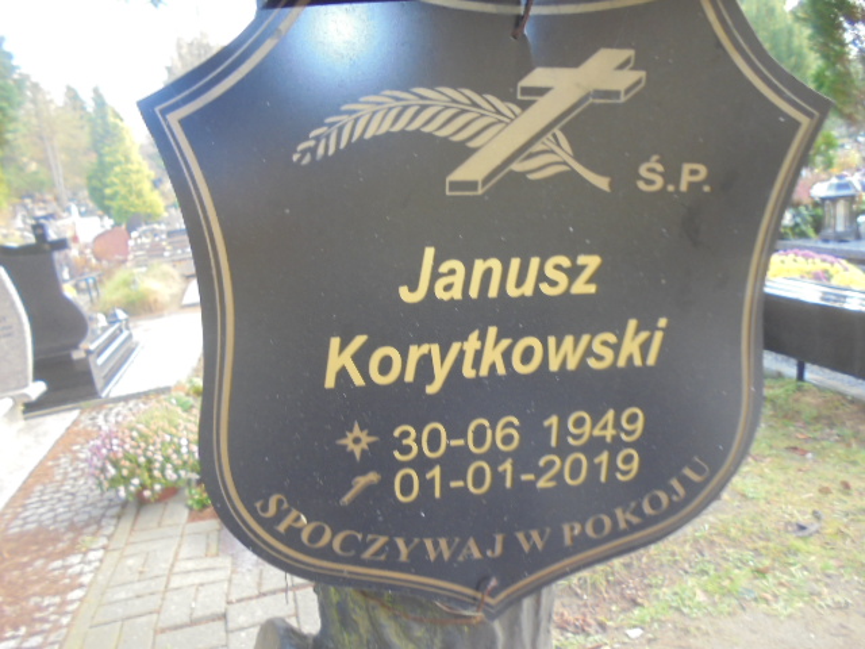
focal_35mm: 26
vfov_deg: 53.1
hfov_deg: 67.3
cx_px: 432
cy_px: 324
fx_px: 650
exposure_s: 1/30
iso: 160
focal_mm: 4.6
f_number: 3.5
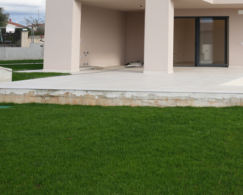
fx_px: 295
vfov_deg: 34.2
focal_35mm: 41
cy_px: 13
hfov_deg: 34.5
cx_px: 300
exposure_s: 1/250
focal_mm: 16
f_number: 5.6
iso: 100
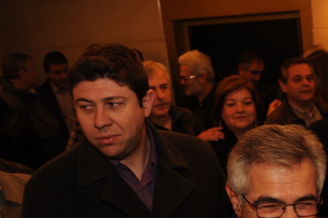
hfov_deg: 32.0
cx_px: 350
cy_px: 160
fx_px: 510
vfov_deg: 23.9
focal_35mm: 56
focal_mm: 24
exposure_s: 1/125
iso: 800
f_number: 4
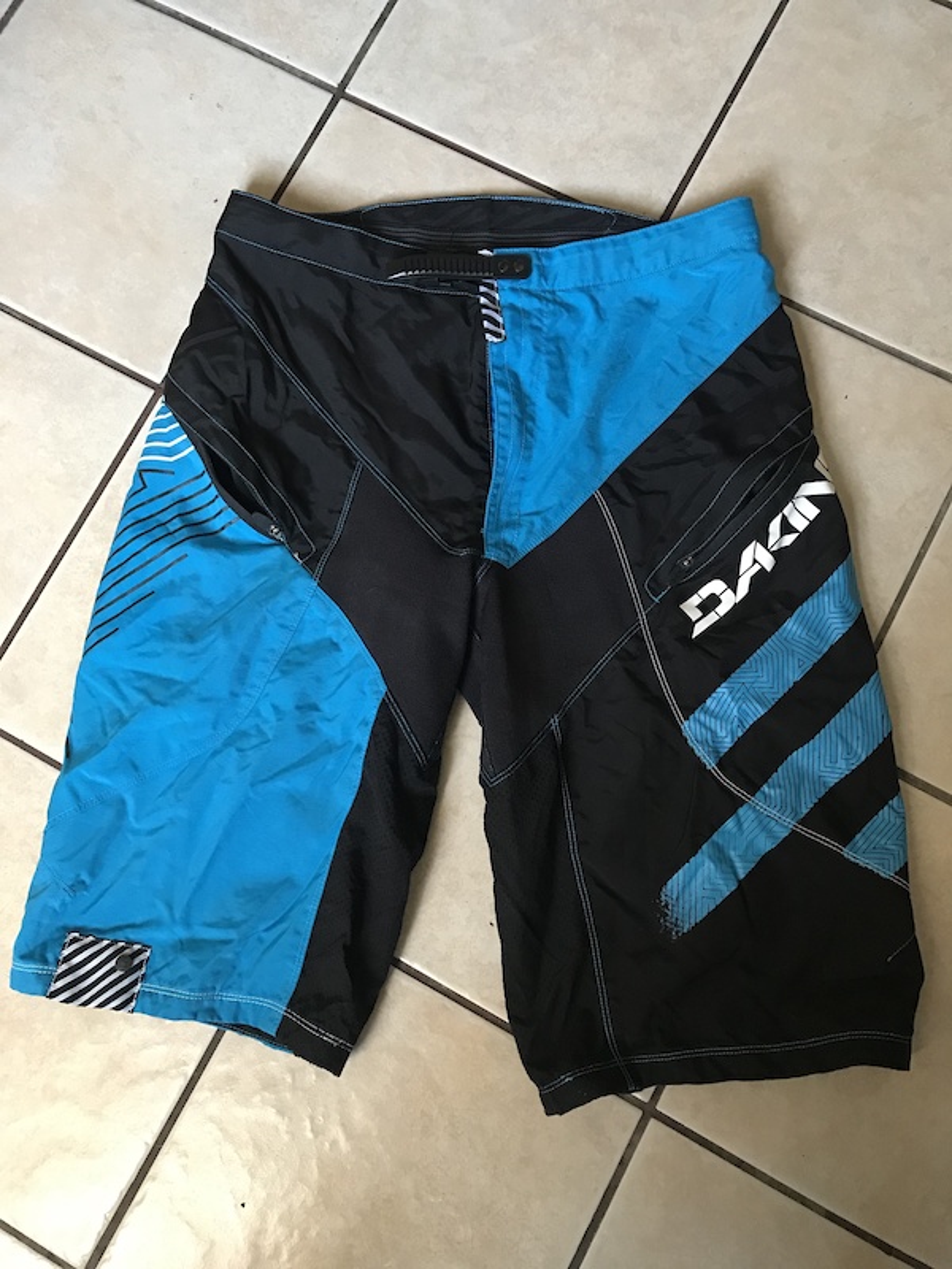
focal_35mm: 28
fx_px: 1027
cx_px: 476
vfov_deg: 63.4
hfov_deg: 49.7
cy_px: 634
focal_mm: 3.99
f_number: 1.8
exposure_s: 1/15
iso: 80
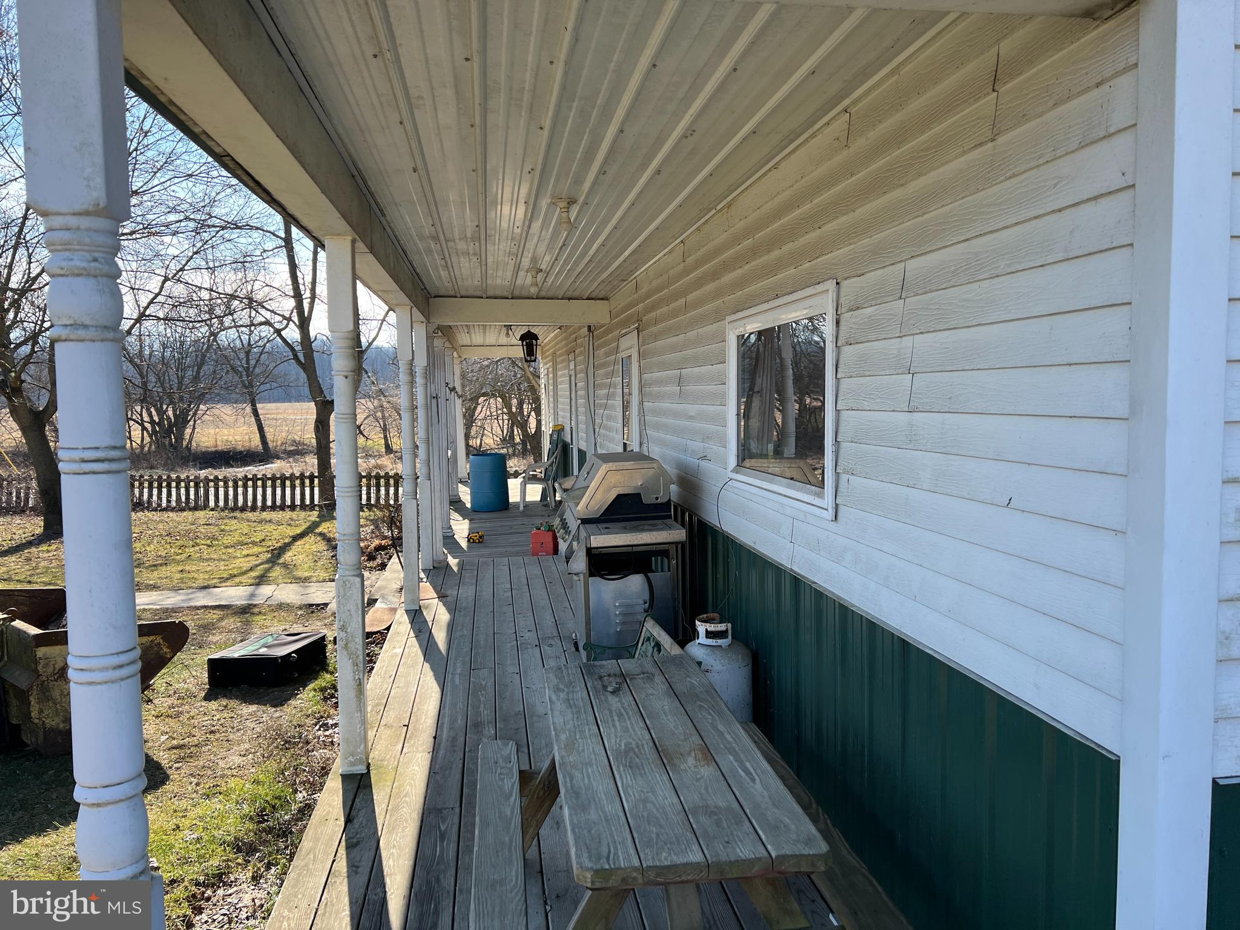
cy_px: 465
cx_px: 620
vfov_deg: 53.1
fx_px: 931
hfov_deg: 67.3
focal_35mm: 26
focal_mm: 5.7
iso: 50
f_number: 1.5
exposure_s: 1/1196
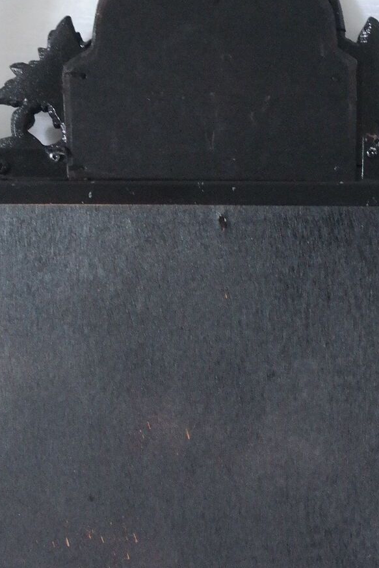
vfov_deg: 23.7
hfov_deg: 16.1
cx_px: 214
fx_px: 1342
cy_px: 424
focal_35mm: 85
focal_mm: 28
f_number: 5.6
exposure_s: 1/30
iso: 3200
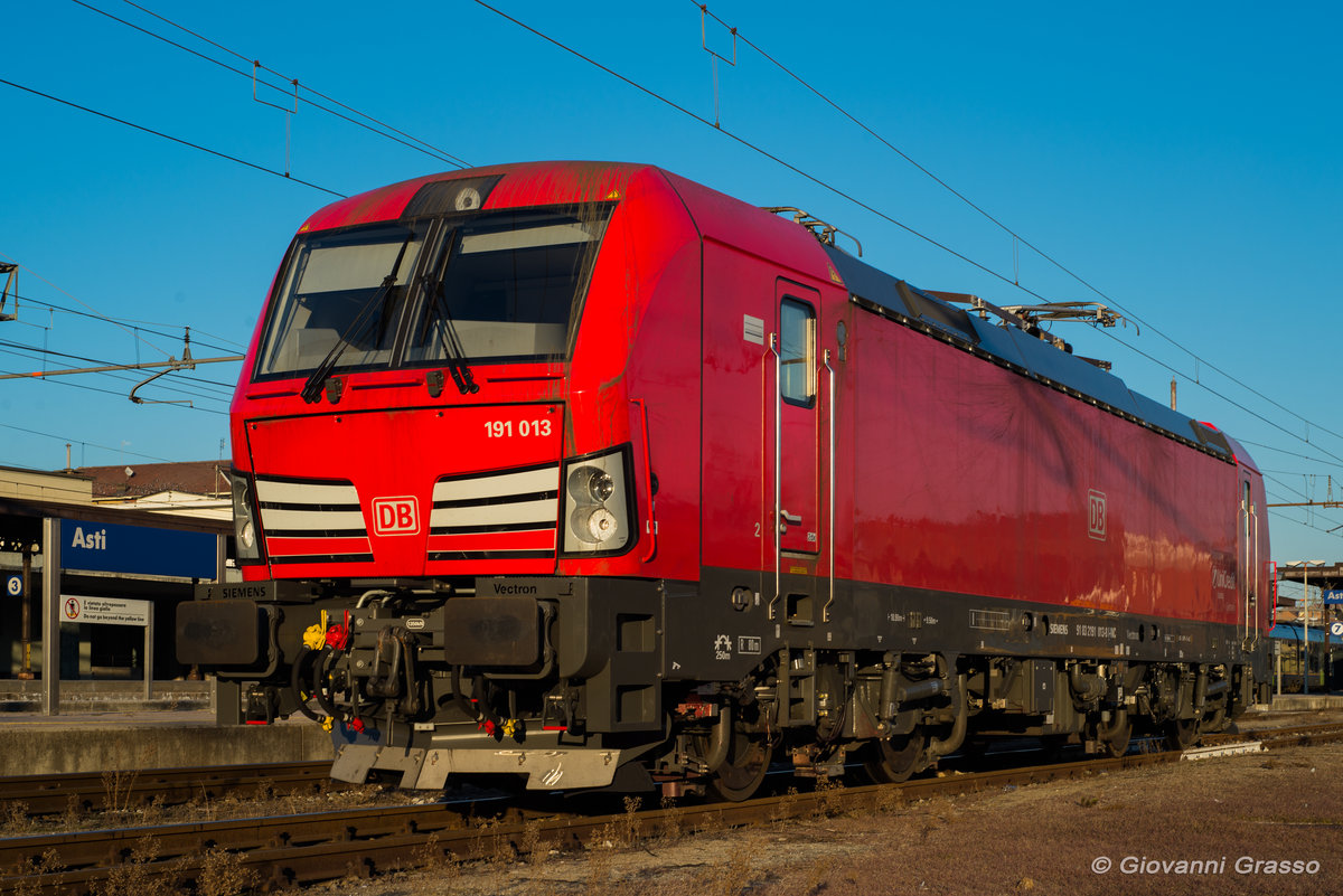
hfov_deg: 39.6
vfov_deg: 27.0
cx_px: 672
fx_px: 1866
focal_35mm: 50
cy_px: 448
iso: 100
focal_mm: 50
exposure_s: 1/100
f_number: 10
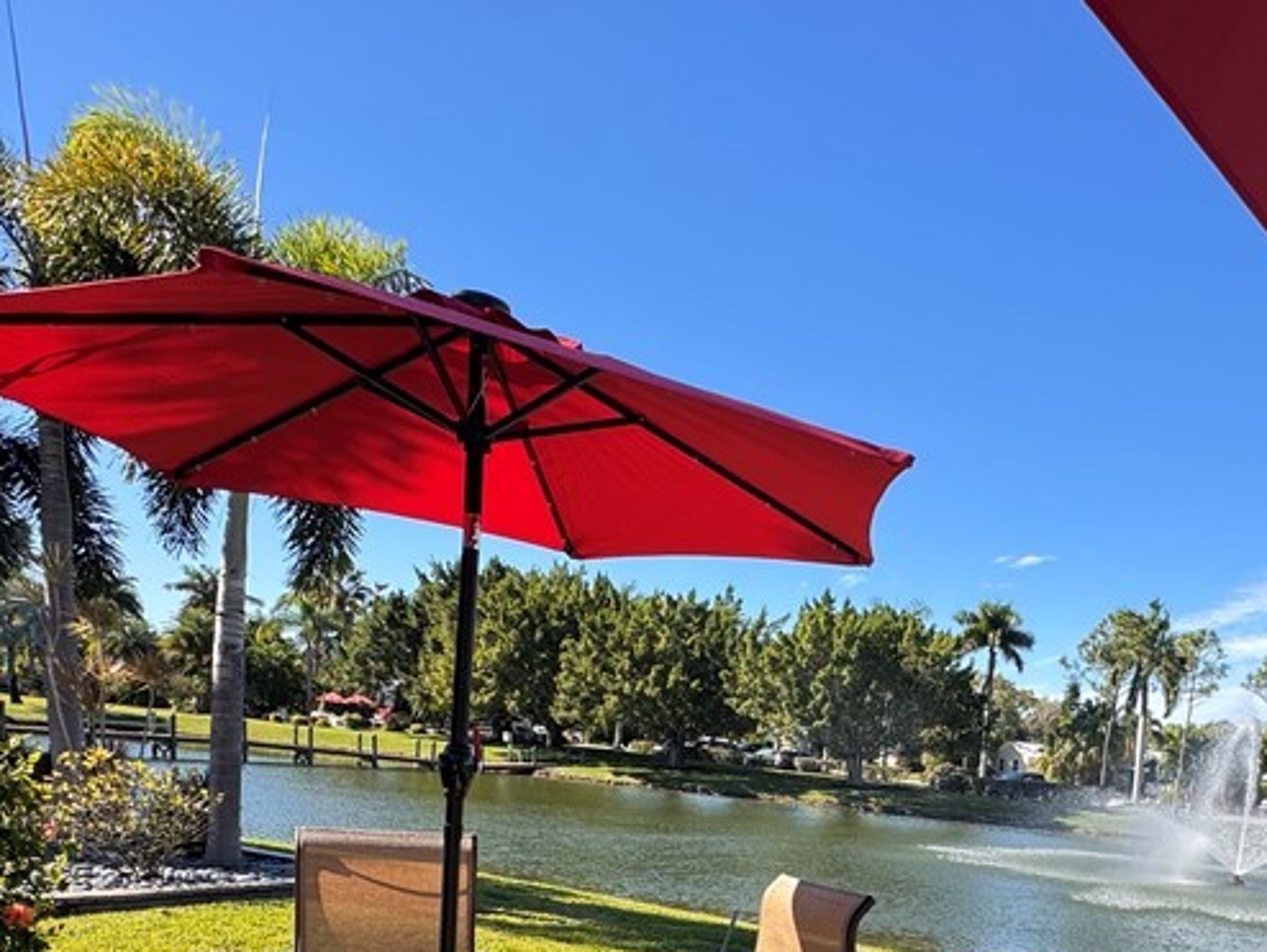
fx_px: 1062
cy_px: 903
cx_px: 913
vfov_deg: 43.0
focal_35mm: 29
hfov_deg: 59.1
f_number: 2.2
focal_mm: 2.22
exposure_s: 1/641
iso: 40
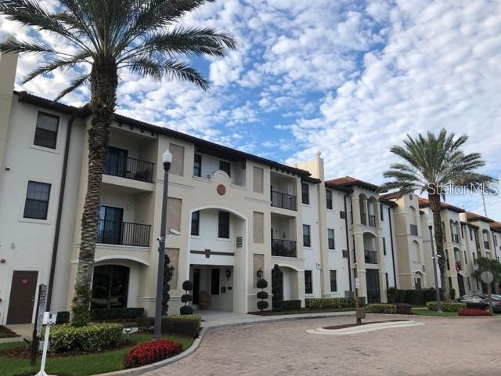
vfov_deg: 49.7
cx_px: 250
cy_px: 188
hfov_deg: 63.4
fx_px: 405
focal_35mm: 28
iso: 20
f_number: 1.8
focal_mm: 3.99
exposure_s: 1/1245
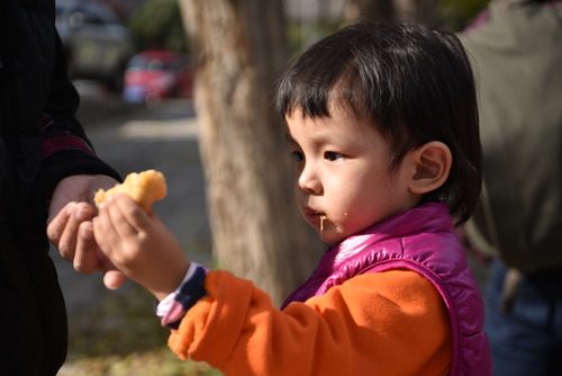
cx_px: 281
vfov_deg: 16.1
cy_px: 188
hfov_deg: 23.9
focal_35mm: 85
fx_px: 1328
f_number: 4.5
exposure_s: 1/1250
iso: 200
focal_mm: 85
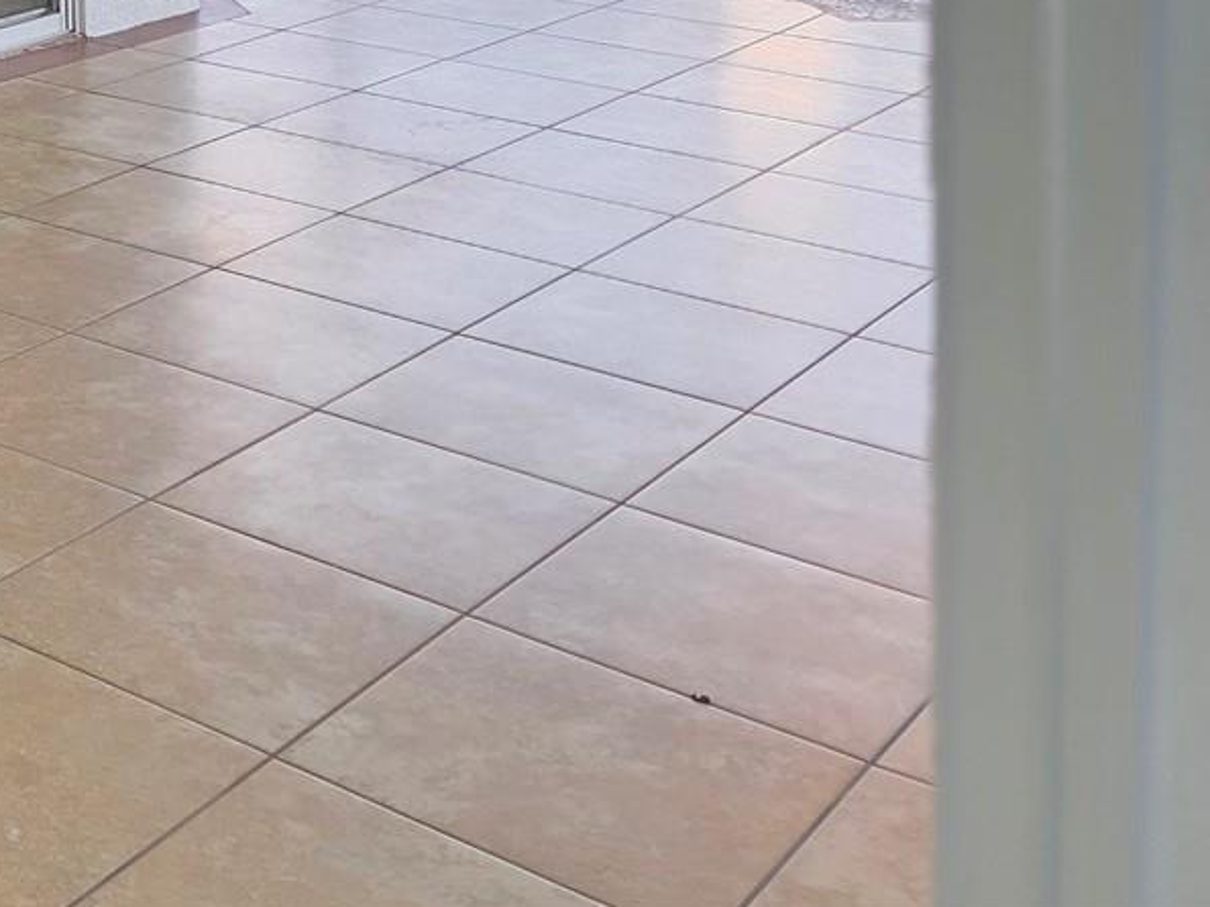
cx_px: -403
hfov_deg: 26.1
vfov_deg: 21.2
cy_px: -308
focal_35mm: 62
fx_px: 2166
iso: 500
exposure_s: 1/120
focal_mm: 6.3
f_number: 1.7
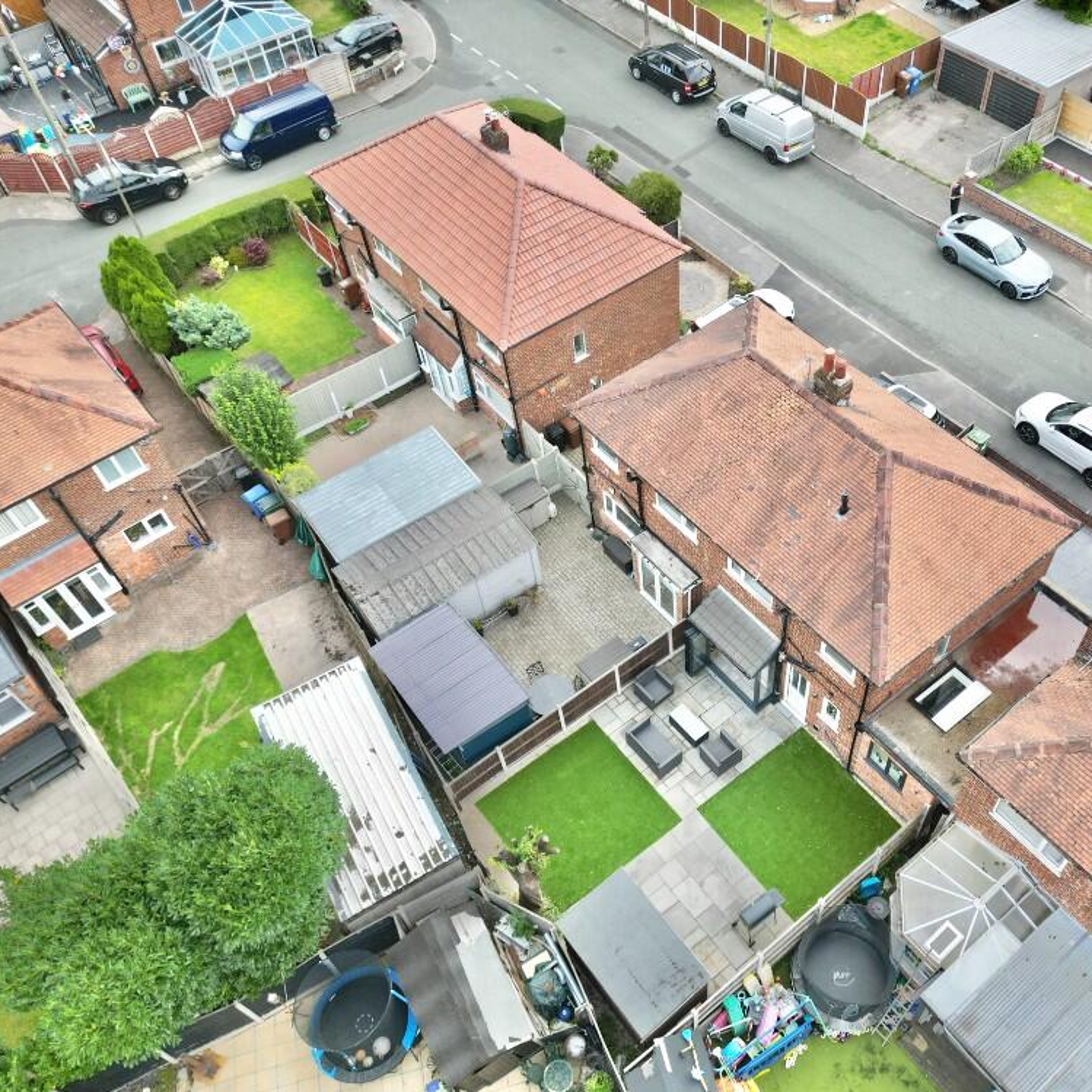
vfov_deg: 55.6
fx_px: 1035
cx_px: 672
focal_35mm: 29
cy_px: 558
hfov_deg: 55.1
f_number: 1.7
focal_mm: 6.72
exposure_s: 1/1000
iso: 130
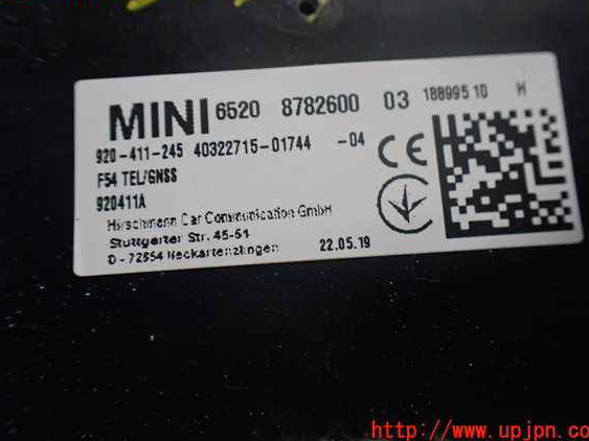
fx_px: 544
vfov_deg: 44.1
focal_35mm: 32
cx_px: 294
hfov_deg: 56.8
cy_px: 209
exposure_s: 1/125
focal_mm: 5.4
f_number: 2.3
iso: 500
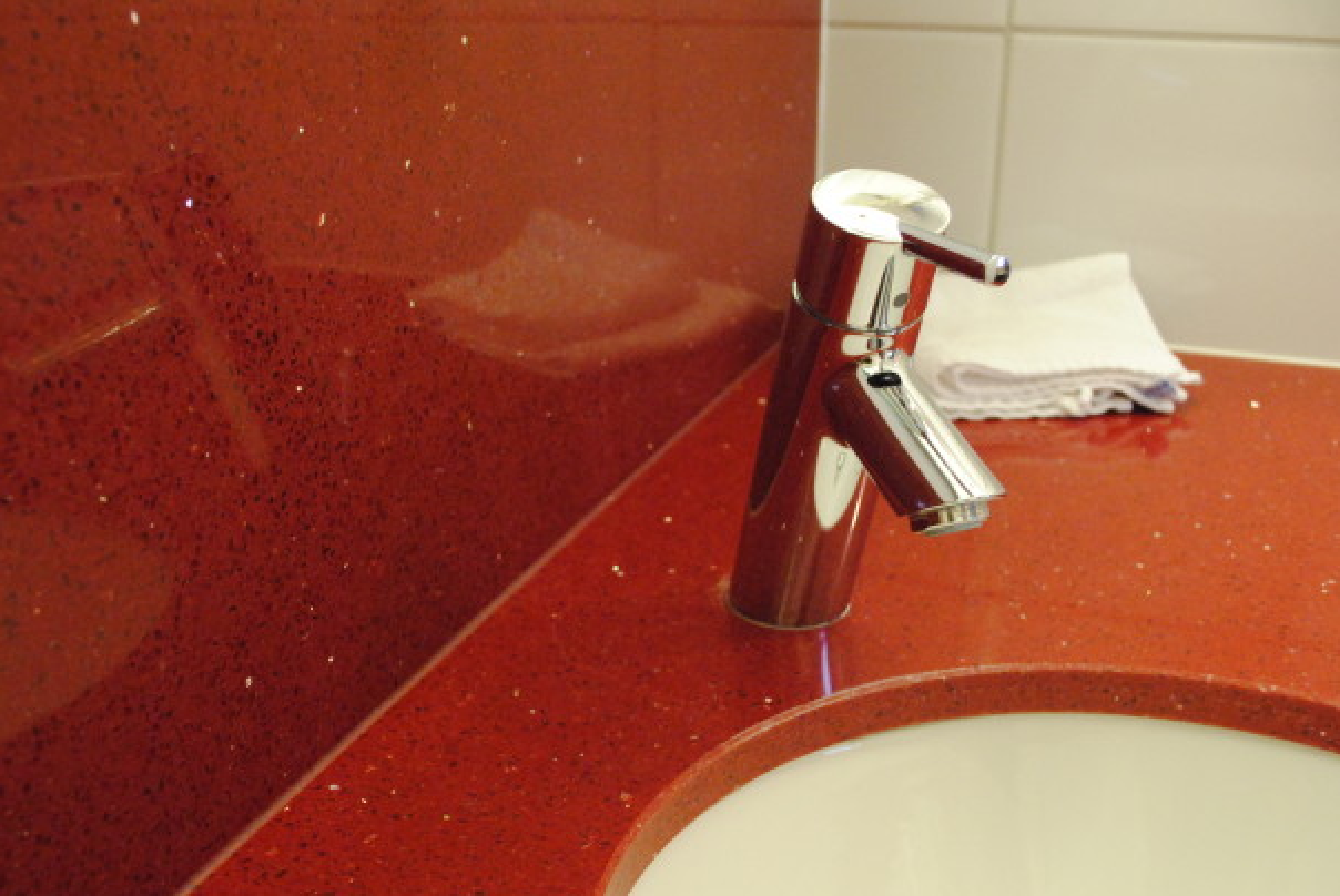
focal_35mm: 42
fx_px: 1565
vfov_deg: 31.9
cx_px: 567
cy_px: 520
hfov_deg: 46.2
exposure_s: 1/15
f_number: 5.6
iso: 1600
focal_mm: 24
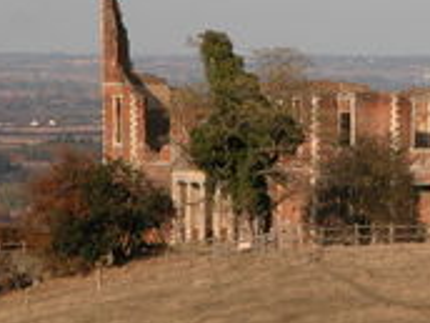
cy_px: 118
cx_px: 430
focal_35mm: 478
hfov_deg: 4.1
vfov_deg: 3.1
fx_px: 5938
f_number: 5.7
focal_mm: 52.4
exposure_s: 1/382
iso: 100
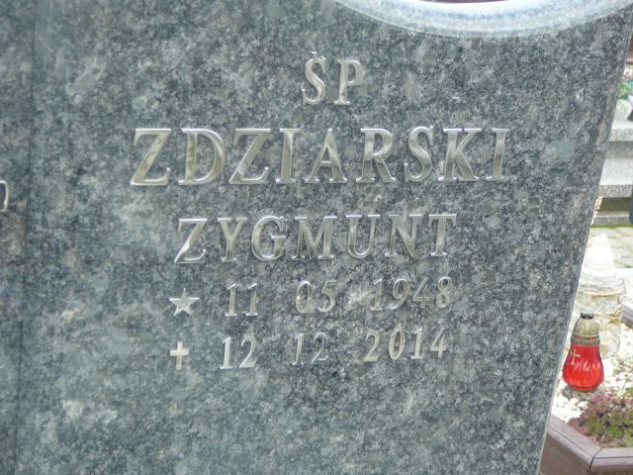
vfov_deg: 15.6
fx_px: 1737
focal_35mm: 95
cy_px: 238
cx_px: 316
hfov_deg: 20.7
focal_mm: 14.1
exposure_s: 1/60
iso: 80
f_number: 3.9
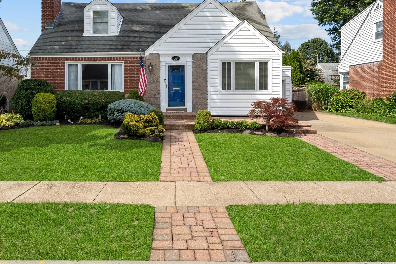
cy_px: 108
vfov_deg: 49.3
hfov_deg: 68.9
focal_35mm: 26
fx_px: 286
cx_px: 166
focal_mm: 14
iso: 640
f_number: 10
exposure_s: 1/640
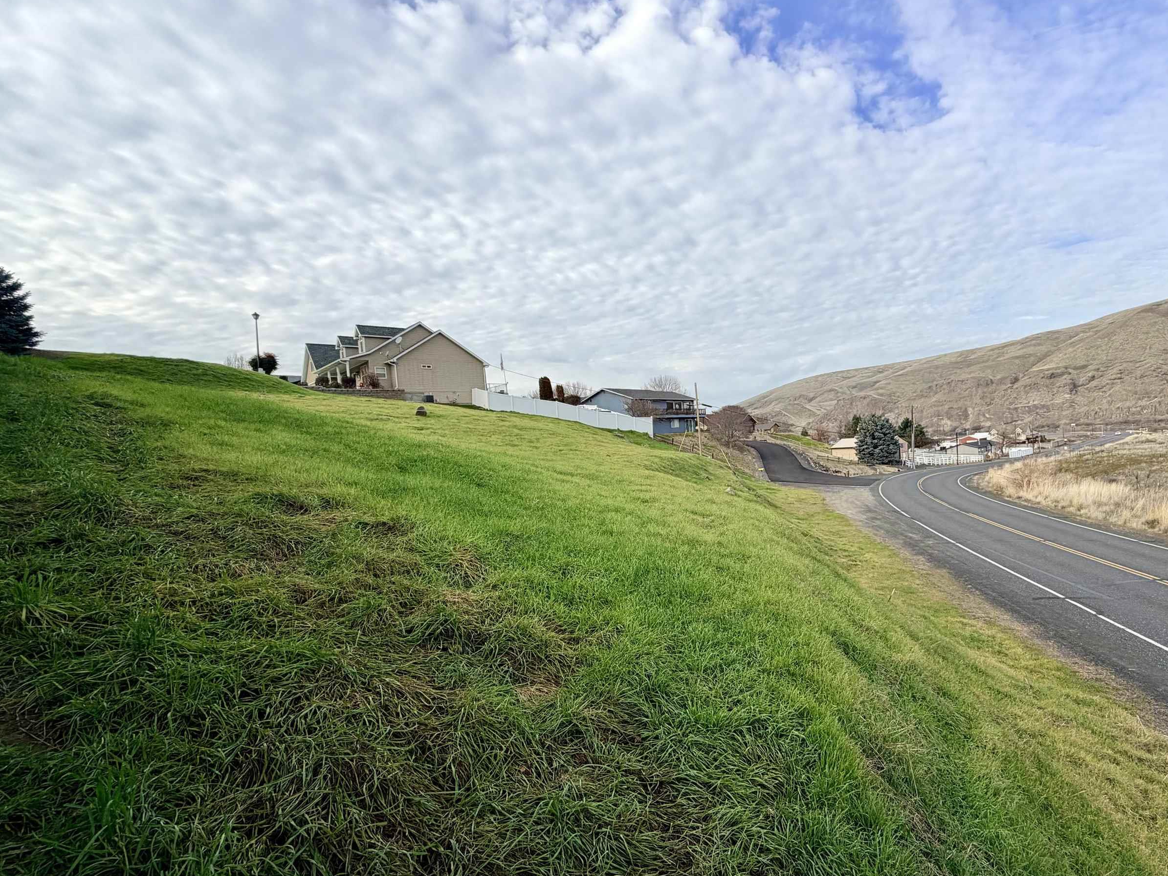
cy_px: 464
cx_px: 720
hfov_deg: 86.3
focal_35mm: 18
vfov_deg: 71.5
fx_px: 607
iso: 32
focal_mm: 2.22
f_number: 2.2
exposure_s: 1/770
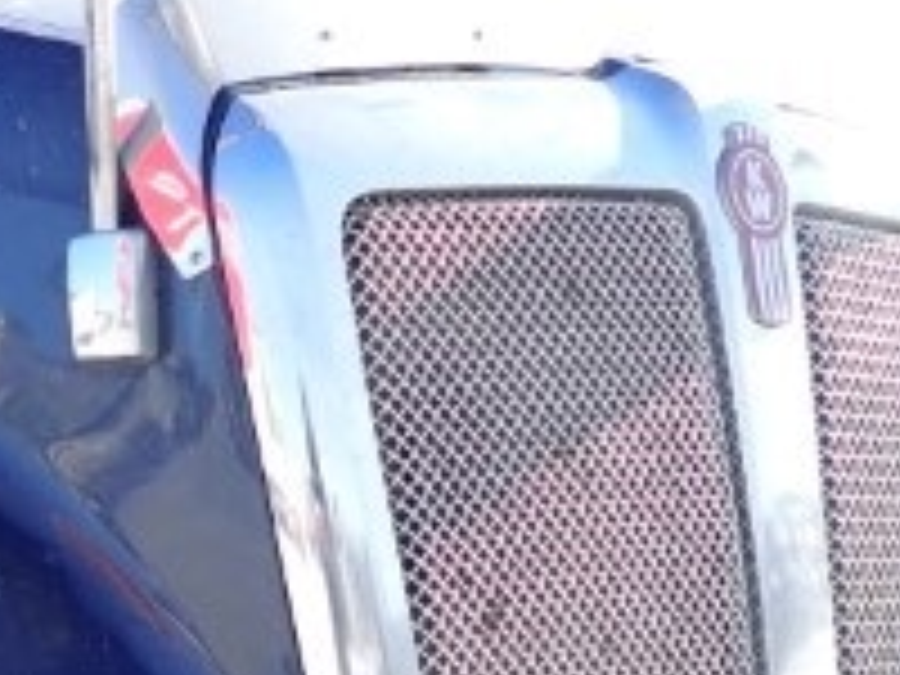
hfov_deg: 22.9
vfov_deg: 18.3
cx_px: -104
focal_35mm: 80
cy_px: 490
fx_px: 2080
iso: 100
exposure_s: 1/125
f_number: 5.6
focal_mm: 4.5
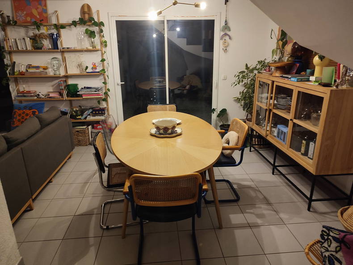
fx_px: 245
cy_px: 132
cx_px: 176
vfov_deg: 56.8
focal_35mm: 24
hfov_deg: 71.6
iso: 602
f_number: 1.89
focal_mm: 5.89
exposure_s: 1/20
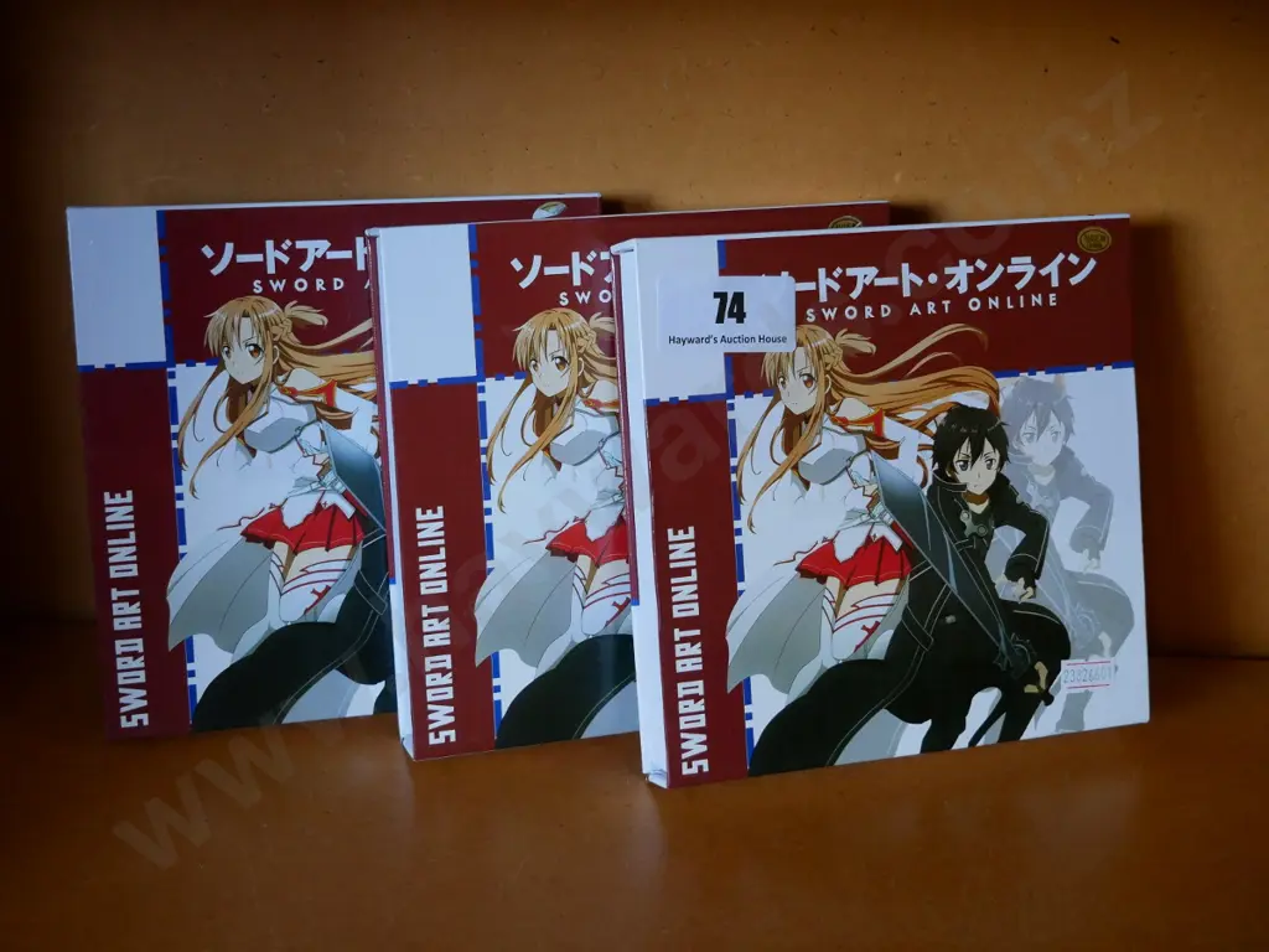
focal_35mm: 50
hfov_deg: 38.2
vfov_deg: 29.1
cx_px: 634
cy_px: 476
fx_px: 1833
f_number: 4.5
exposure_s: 1/60
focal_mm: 25
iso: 1600
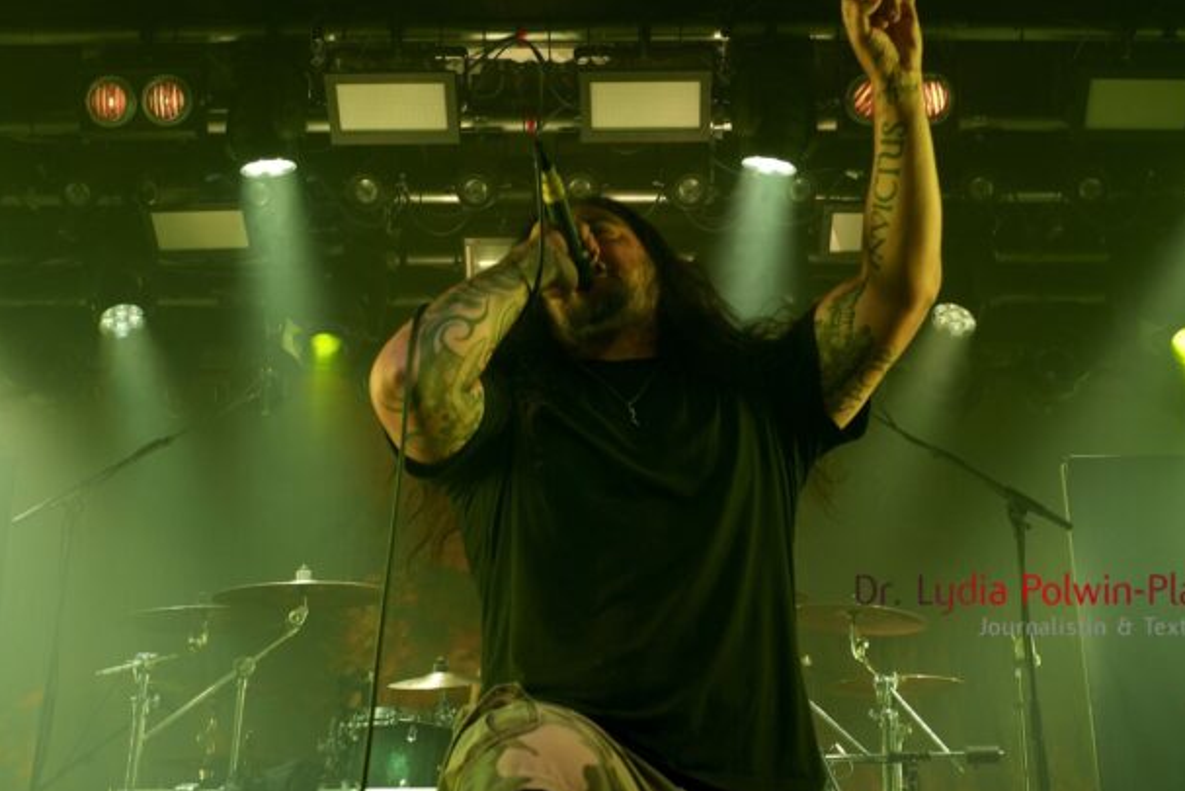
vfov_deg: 30.7
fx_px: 1436
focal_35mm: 44
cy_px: 309
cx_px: 636
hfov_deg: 44.8
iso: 500
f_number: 4
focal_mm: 23
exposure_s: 1/40
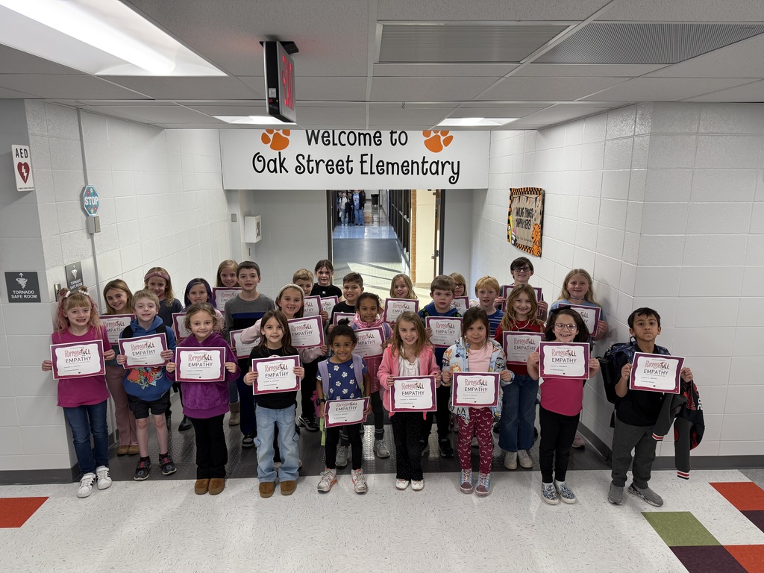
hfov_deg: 71.6
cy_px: 286
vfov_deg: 56.8
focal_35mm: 24
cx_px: 382
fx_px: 530
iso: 160
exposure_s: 1/120
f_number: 1.78
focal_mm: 6.76
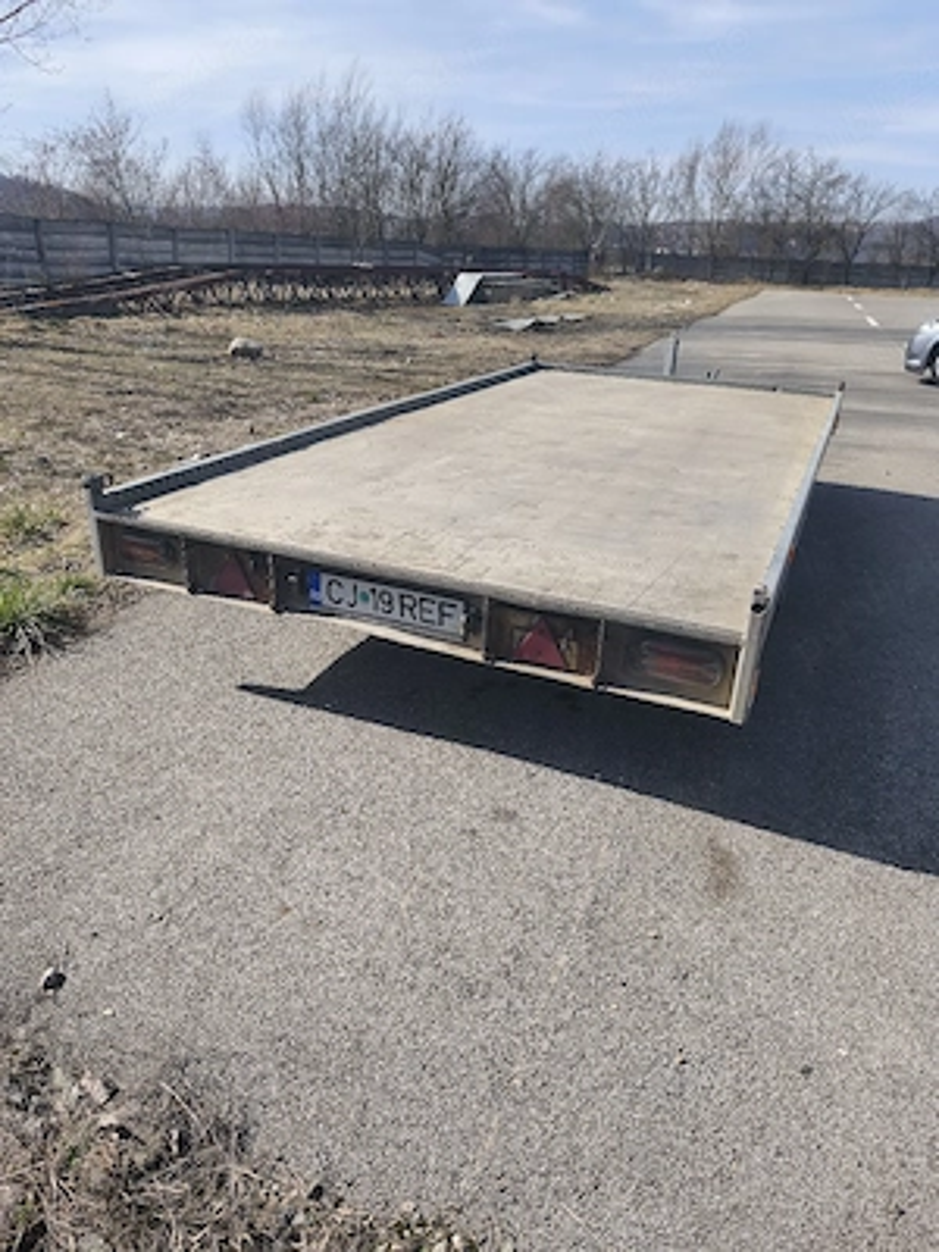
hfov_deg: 58.9
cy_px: 626
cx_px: 470
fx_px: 832
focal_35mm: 23
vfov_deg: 73.9
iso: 50
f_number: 1.65
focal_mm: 6.18
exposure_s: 1/1000
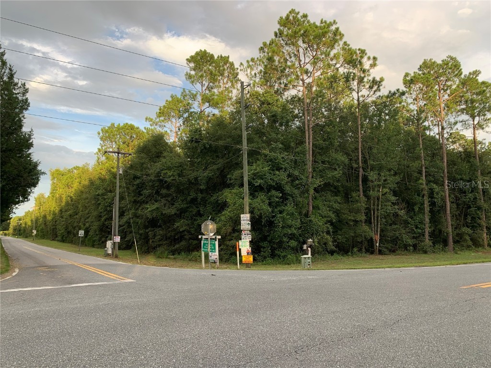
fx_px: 369
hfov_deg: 67.3
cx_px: 246
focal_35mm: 26
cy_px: 184
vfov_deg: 53.1
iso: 25
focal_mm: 4.25
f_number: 1.8
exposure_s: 1/282
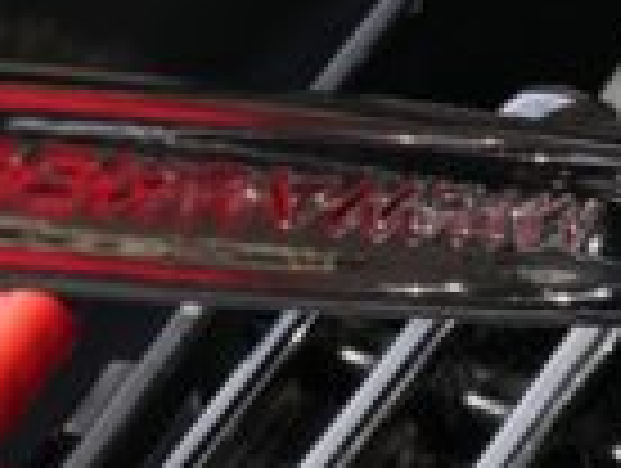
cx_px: 486
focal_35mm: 342
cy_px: 436
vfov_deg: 4.4
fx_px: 6146
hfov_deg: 5.8
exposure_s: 1/320
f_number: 8
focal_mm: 34
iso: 200
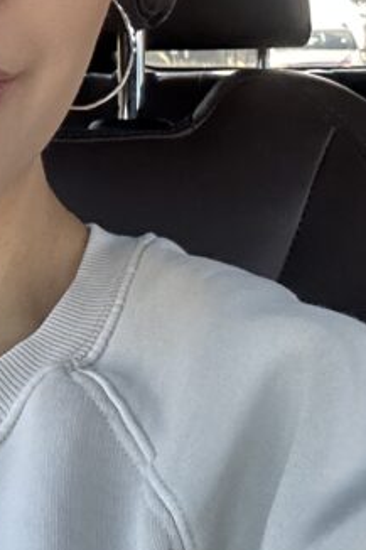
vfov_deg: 20.1
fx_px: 1496
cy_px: -19
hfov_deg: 13.4
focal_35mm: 98
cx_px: -133
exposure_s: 1/121
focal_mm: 2.69
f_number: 1.9
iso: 64
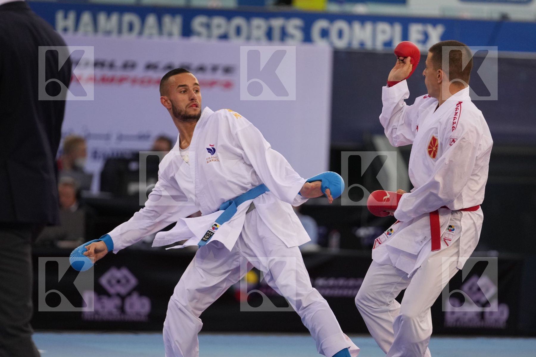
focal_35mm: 300
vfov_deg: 4.6
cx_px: 268
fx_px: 4466
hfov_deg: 6.9
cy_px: 178
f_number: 2.8
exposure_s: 1/1000
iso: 2000
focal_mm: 200
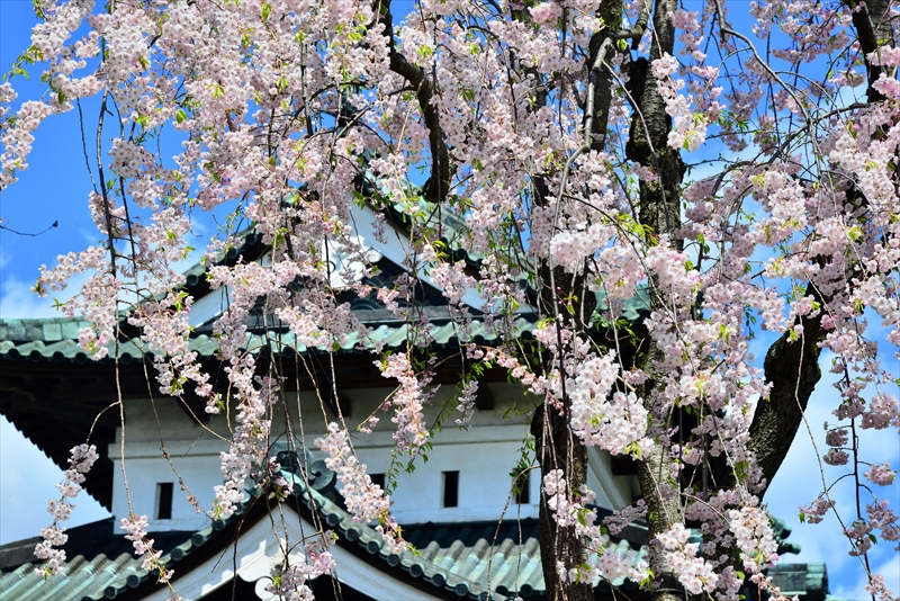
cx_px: 450
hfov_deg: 17.1
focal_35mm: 120
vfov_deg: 11.4
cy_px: 300
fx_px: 3001
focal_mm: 120
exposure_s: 1/500
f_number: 11
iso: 400
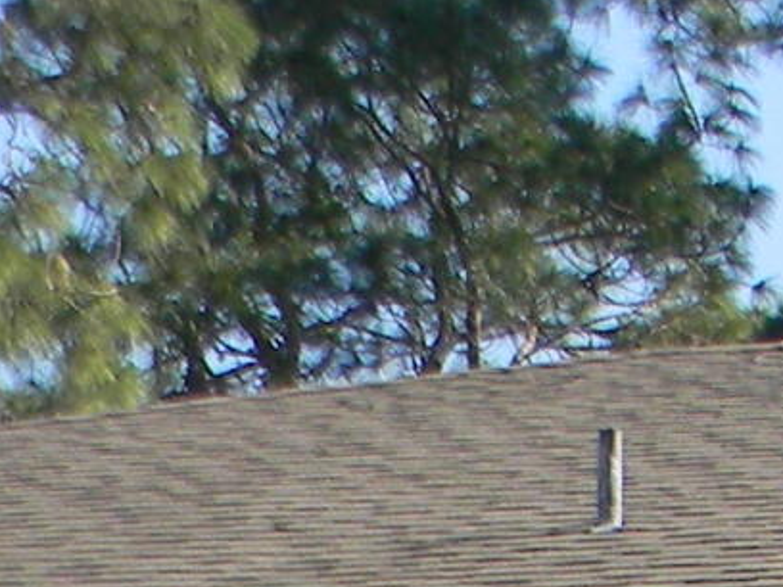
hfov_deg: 7.1
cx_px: 1710
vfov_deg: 5.4
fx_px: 5994
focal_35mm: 265
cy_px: 1588
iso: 80
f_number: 3.7
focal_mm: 6.4
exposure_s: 1/514
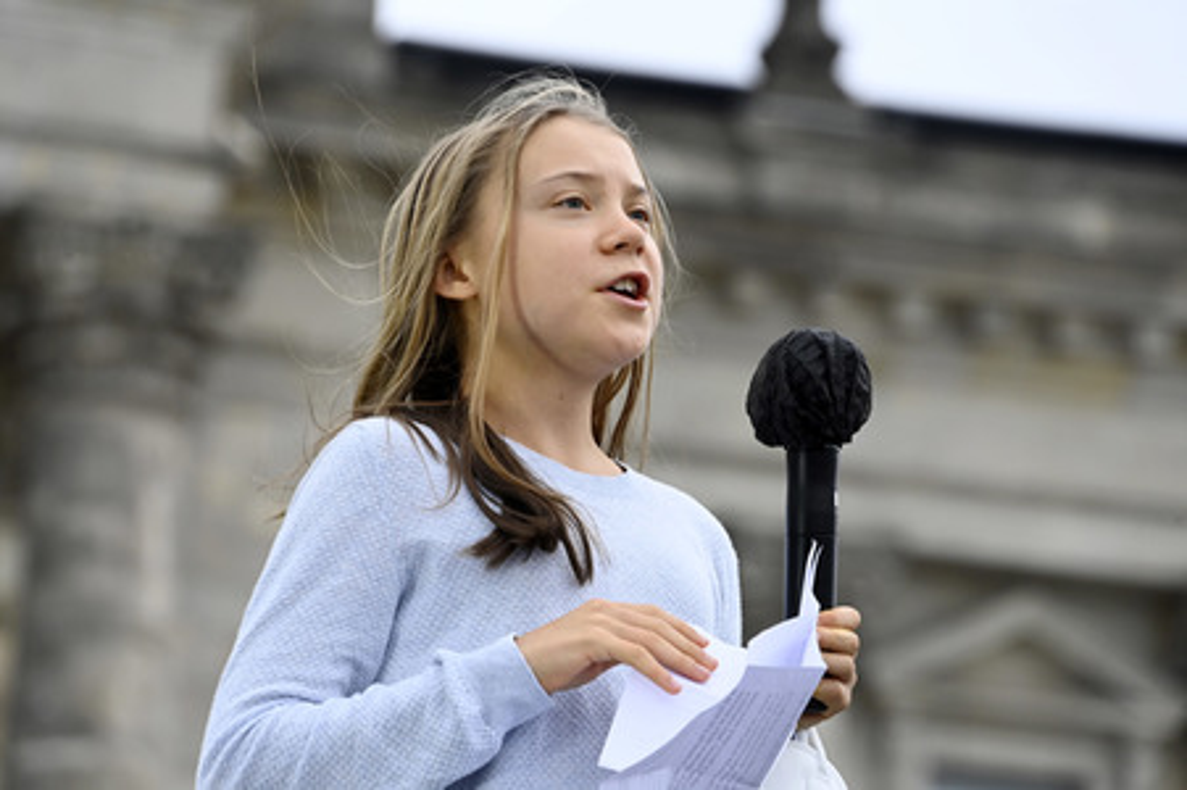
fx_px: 8237
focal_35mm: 250
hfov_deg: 8.2
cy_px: 395
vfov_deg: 5.5
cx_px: 594
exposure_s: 1/500
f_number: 8
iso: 1600
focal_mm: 250
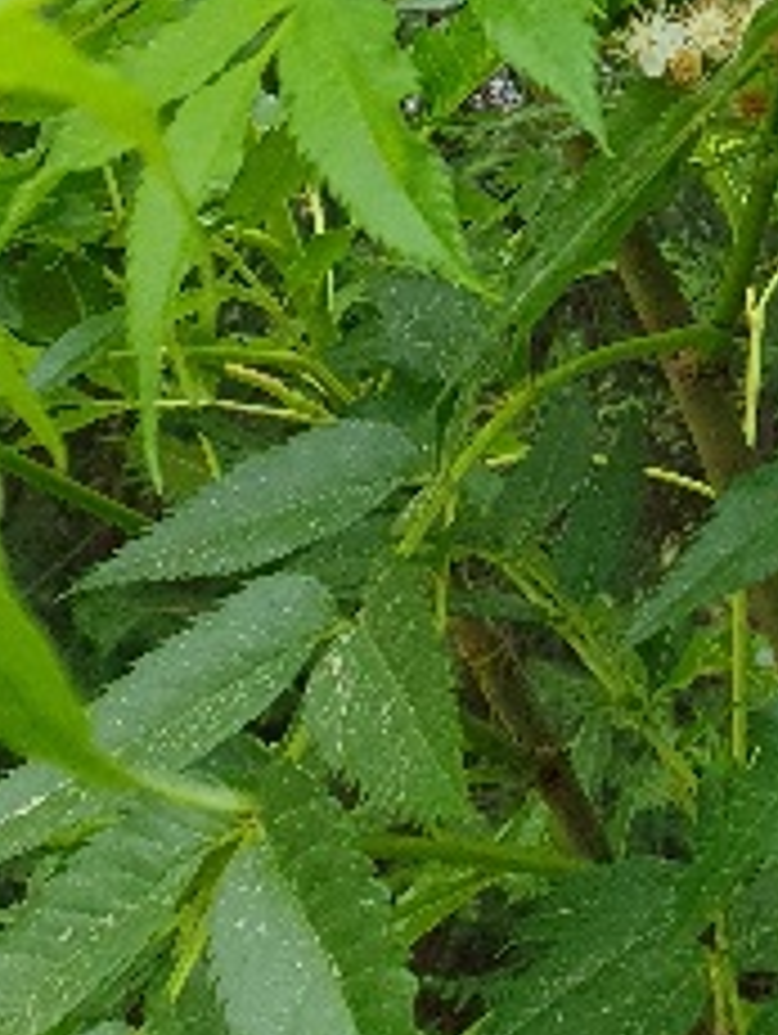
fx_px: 2722
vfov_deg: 18.4
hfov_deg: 15.1
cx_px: 1151
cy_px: -639
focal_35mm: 91
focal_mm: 4.32
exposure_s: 1/120
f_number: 2.4
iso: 100
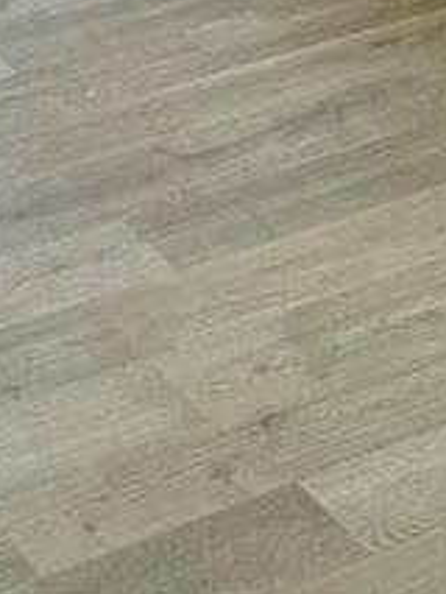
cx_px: -162
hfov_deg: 10.7
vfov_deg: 11.3
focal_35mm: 135
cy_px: -959
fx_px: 2317
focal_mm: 6.86
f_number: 1.78
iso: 100
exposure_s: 1/120
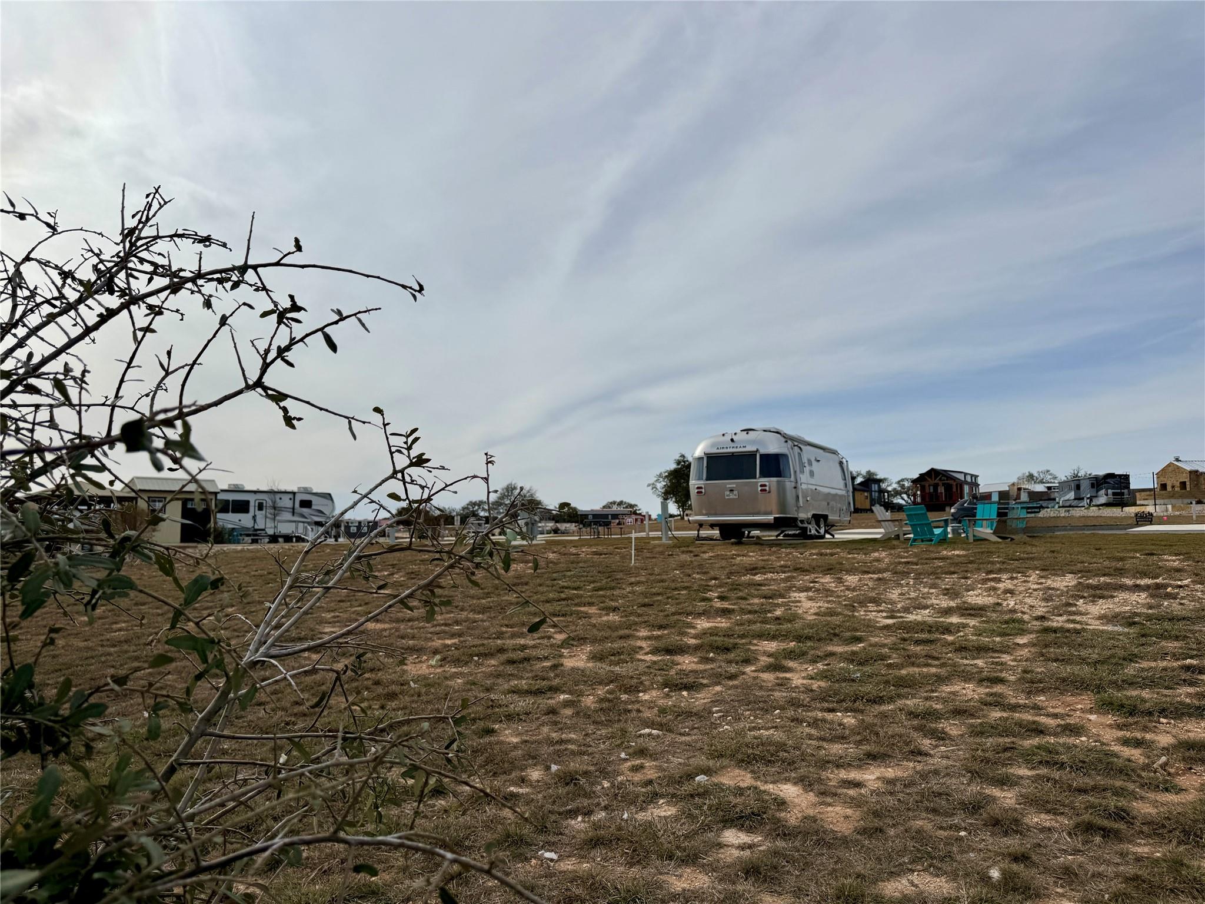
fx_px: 835
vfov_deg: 56.8
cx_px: 602
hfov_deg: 71.6
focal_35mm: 24
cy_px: 452
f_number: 1.78
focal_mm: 6.76
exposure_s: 1/14286
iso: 80
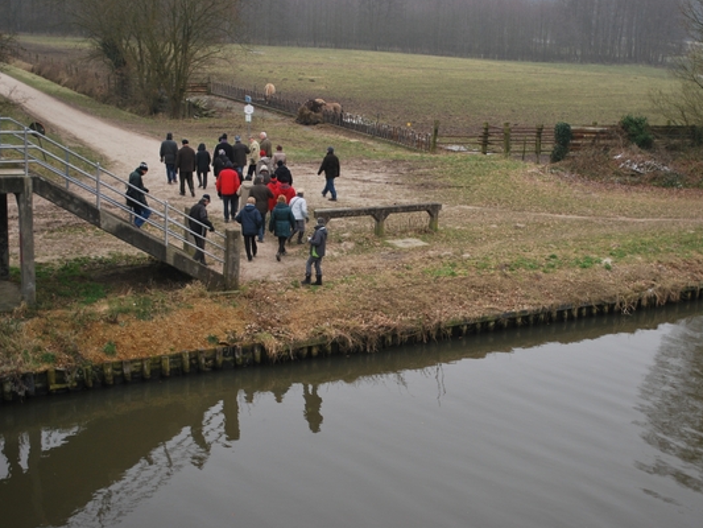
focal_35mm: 52
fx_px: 1056
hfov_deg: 36.8
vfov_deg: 28.0
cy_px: 264
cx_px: 393
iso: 200
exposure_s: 1/30
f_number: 5
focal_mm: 32
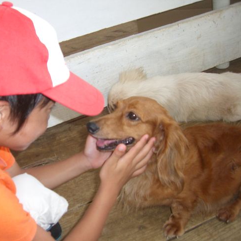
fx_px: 354
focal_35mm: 45
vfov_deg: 37.6
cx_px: 85
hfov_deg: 37.2
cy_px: 120
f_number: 2.7
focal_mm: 6.2
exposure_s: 1/60
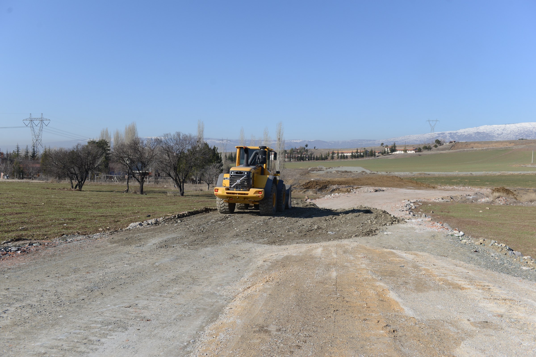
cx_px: 268
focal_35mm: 31
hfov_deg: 60.3
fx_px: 462
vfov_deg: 42.3
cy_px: 178
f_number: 5.6
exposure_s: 1/1250
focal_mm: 31
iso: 200
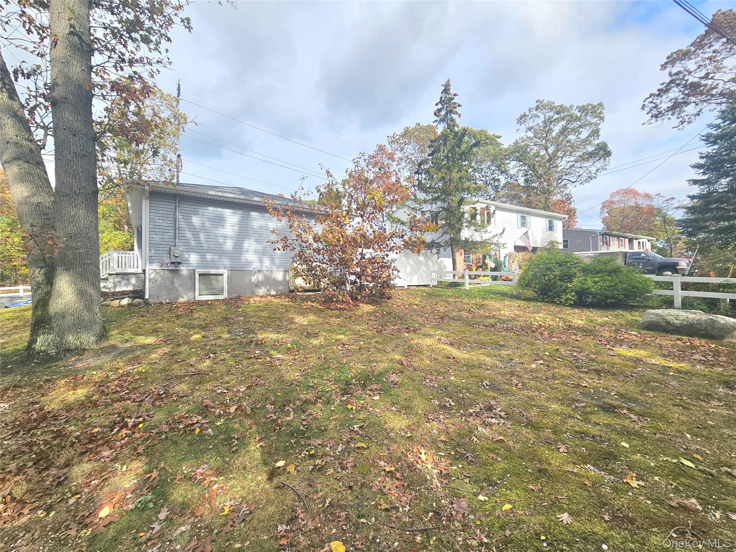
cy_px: 276
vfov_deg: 89.9
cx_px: 368
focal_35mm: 13
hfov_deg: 106.2
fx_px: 276
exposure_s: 1/1429
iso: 50
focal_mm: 2.2
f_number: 2.2
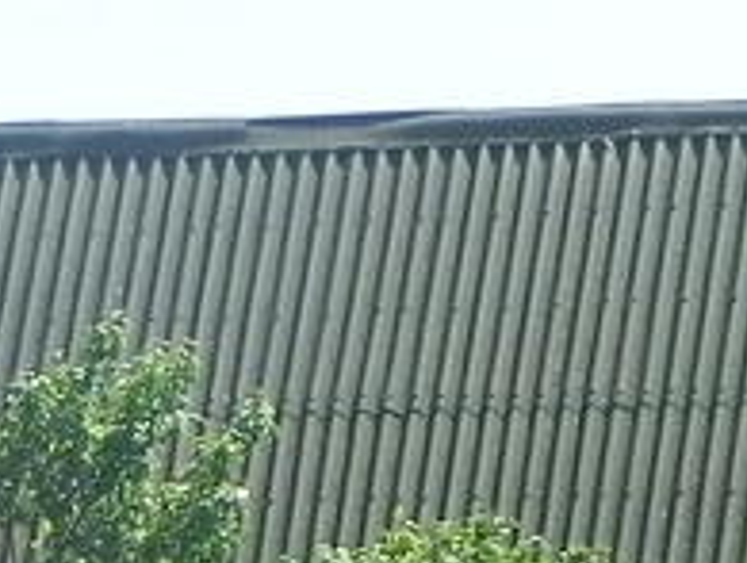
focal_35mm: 645
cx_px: -950
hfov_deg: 3.0
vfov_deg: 2.3
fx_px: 13945
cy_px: 1689
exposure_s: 1/430
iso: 160
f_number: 5.6
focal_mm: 18.8
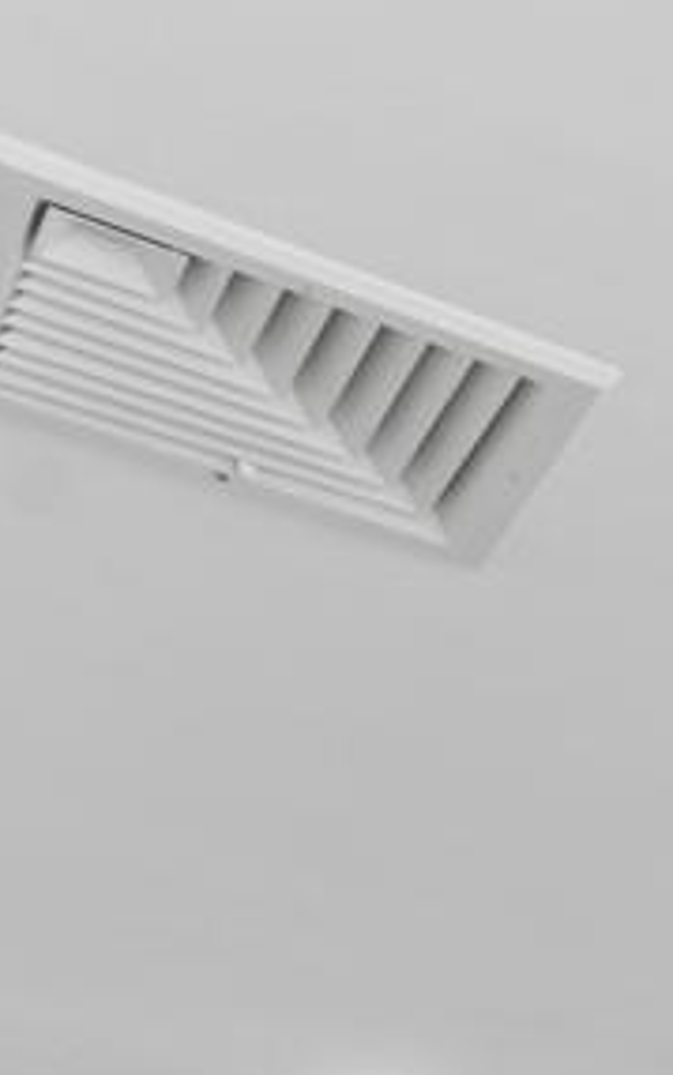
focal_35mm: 102
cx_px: 2519
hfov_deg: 8.4
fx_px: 2990
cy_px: 2310
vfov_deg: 15.2
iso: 250
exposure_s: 1/1.67
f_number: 10
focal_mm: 14
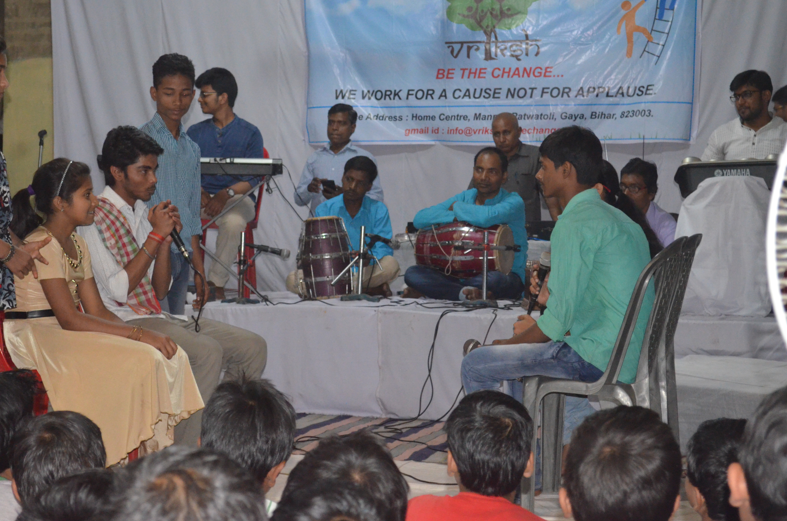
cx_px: 336
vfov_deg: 17.6
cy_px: 226
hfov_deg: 26.3
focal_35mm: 77
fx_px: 1680
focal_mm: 44
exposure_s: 1/60
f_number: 5.3
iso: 3200
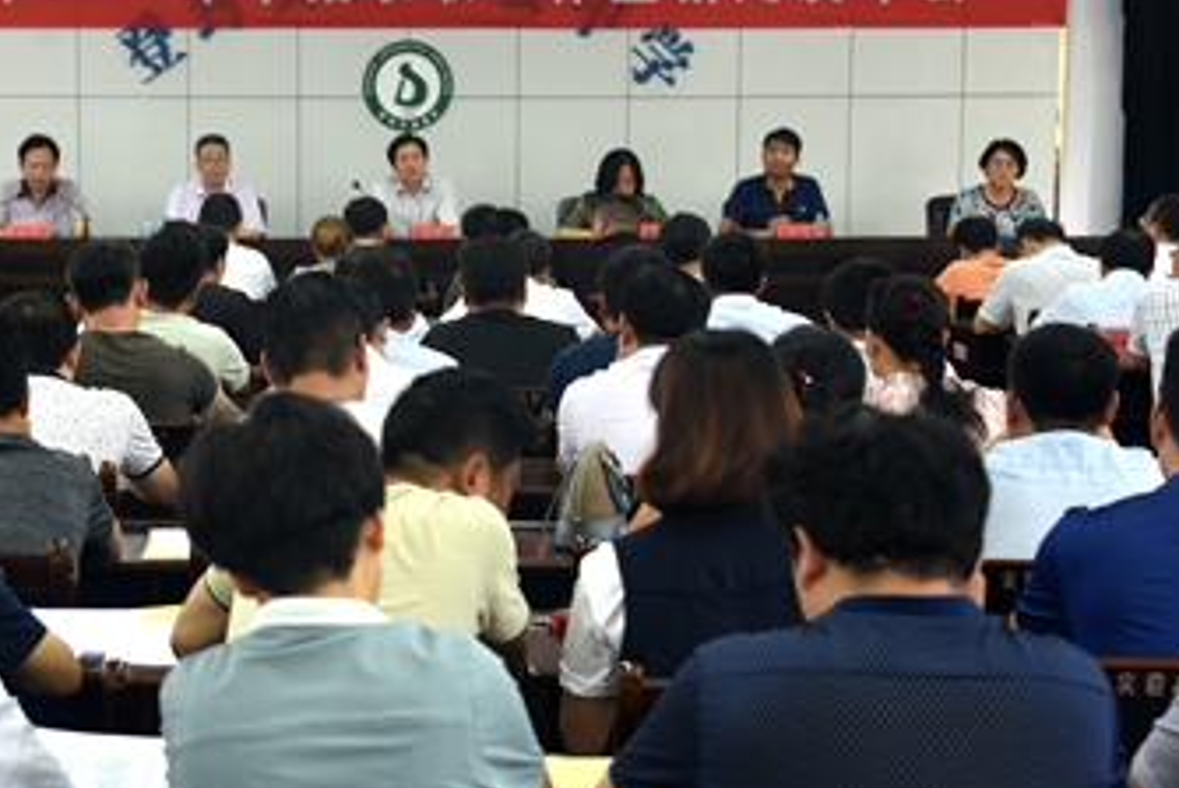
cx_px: 370
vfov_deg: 14.7
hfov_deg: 21.8
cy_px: 420
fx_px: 3048
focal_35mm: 93
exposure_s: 1/10
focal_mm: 52
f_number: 4.5
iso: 200
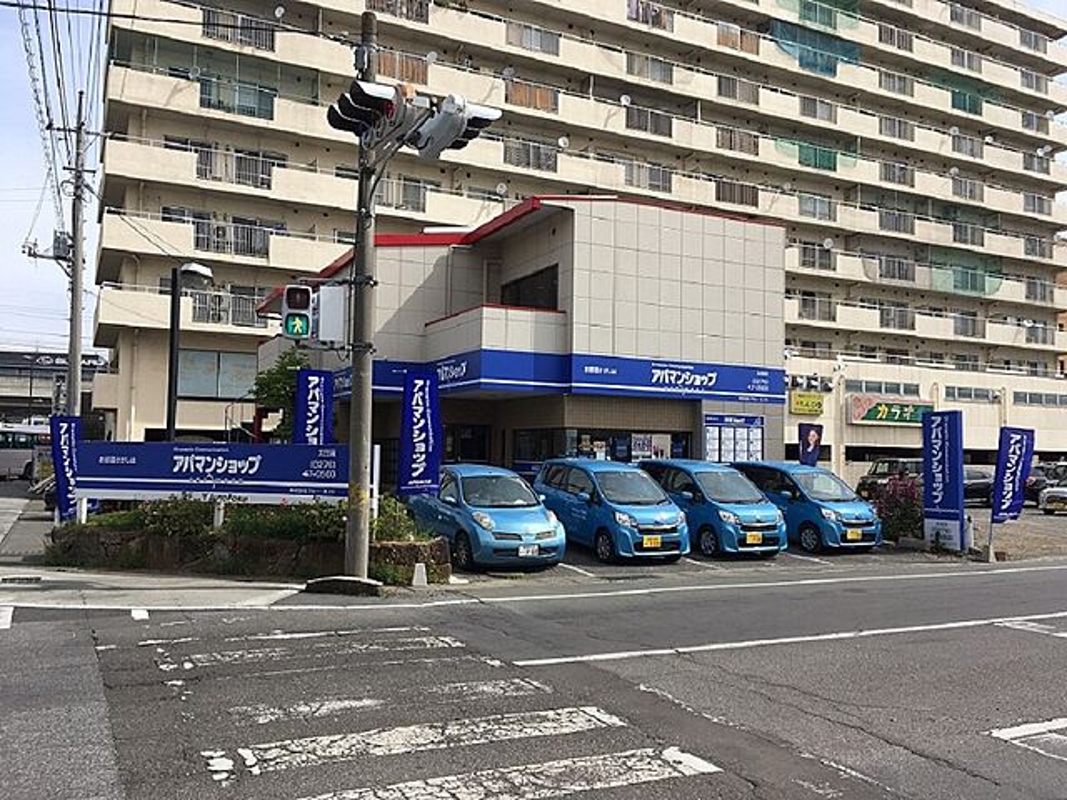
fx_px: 894
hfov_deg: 61.7
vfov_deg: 48.2
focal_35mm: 29
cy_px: 400
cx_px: 534
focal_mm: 4.15
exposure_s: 1/1637
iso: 25
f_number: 2.2
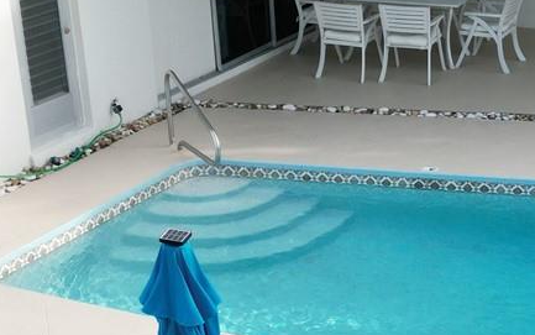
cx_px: 407
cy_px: 333
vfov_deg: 13.7
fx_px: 1371
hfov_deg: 21.9
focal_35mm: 94
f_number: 1.7
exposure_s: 1/1000
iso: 140
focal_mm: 6.72
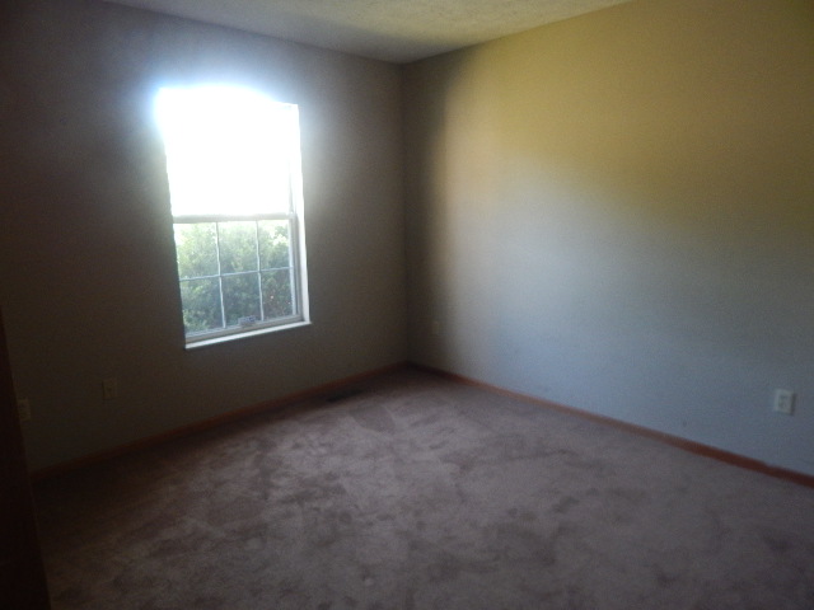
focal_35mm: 22
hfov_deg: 76.4
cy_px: 305
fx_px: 517
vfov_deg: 61.1
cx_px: 407
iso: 220
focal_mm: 4
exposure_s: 1/30
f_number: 3
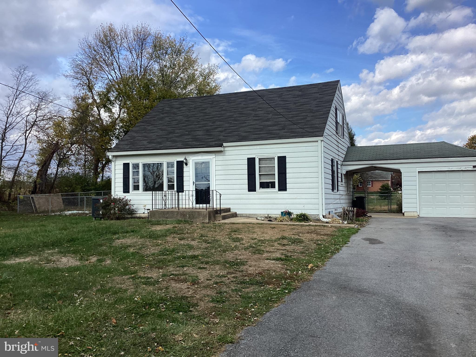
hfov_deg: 58.4
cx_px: 238
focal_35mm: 31
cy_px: 178
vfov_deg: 45.4
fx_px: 426
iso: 25
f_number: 2.4
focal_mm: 3.3
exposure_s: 1/916
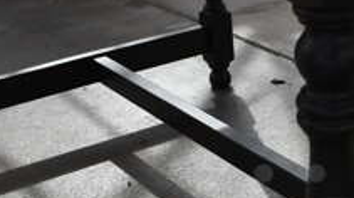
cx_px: 315
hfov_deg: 25.2
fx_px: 769
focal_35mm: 82
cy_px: 242
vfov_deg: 14.2
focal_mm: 18
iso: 200
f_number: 6.3
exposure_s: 1/200
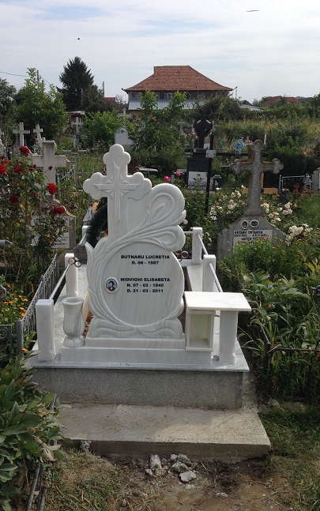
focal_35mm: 36
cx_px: 128
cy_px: 262
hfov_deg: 35.2
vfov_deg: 54.0
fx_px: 502
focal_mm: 4.12
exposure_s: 1/2088
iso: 50
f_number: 2.4
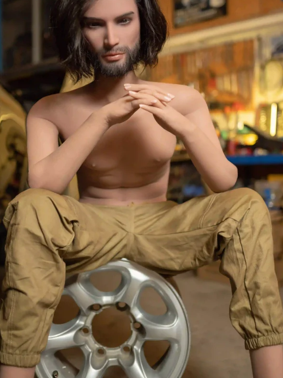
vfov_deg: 42.9
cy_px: 171
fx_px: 480
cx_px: 141
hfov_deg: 32.9
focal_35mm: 44
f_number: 2
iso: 800
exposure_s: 1/60
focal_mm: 40
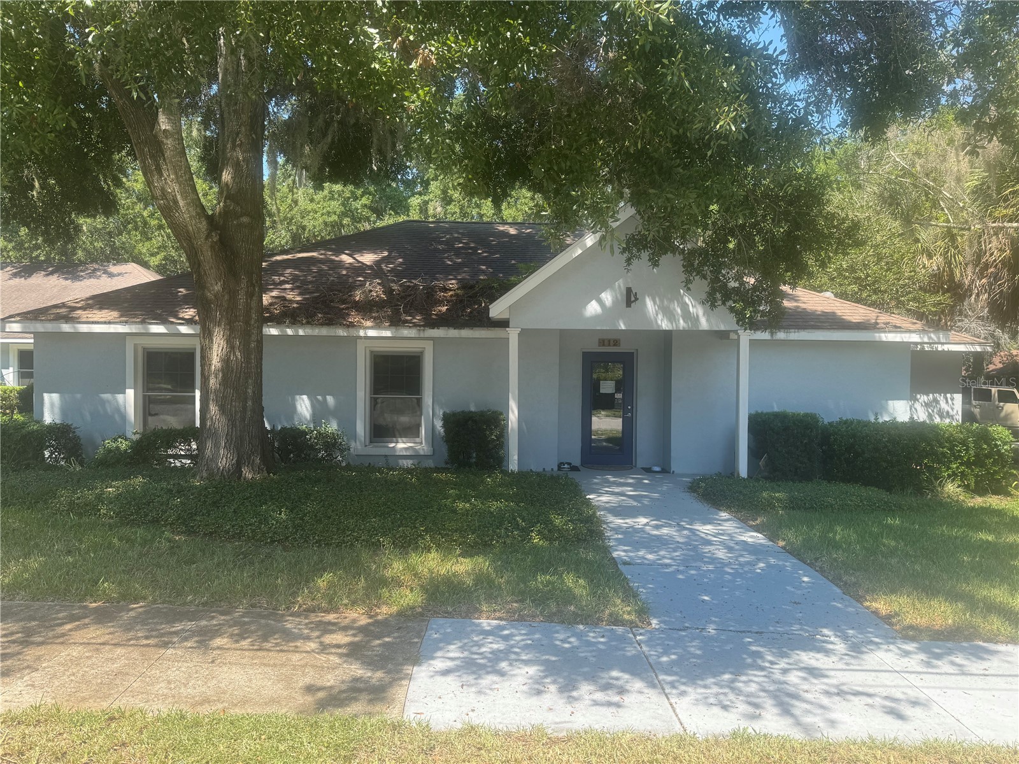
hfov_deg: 71.6
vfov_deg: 56.8
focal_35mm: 24
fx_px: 706
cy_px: 382
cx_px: 510
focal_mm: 6.76
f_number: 1.78
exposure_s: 1/952
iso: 80
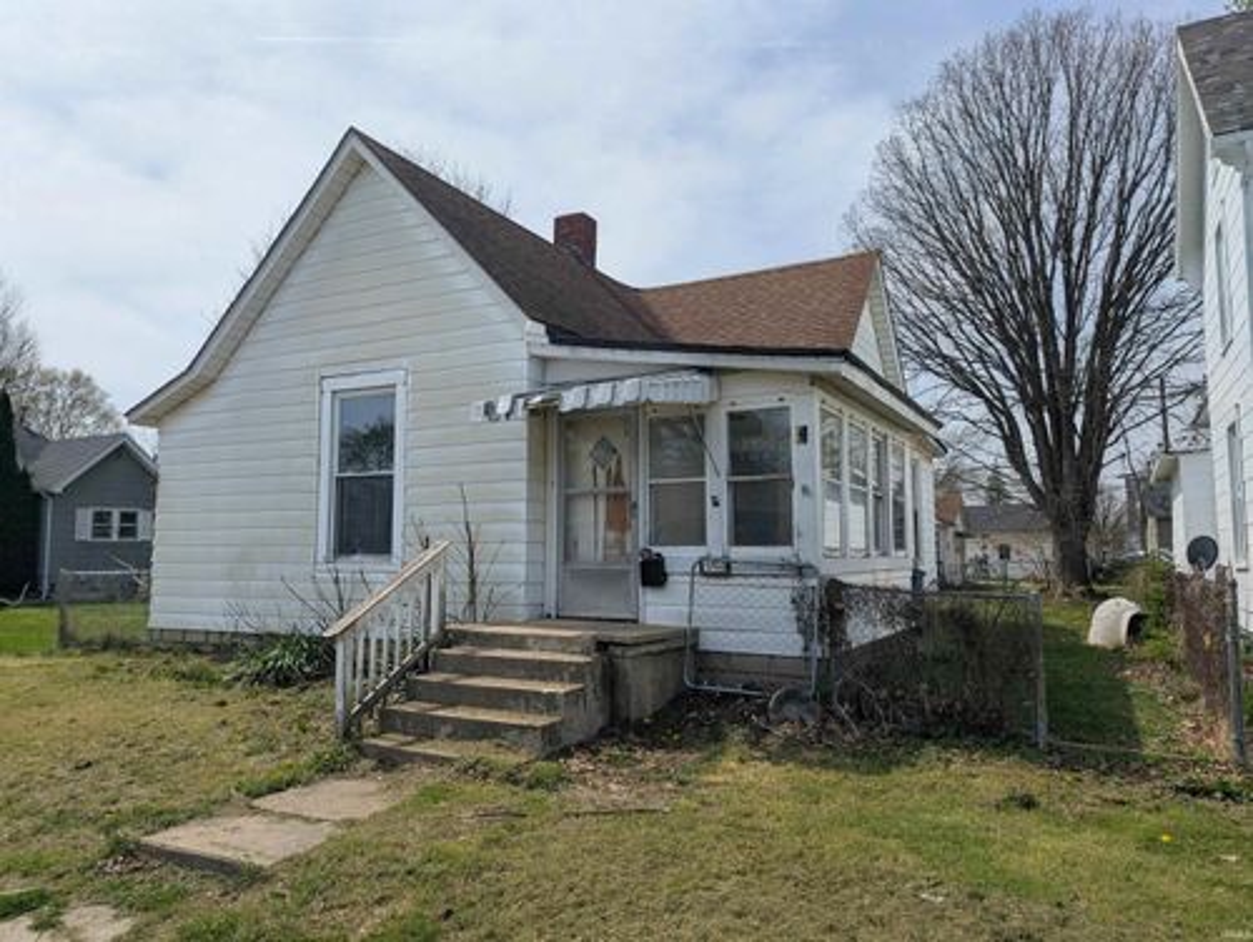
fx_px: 870
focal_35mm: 24
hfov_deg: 71.5
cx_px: 626
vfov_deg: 56.9
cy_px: 471
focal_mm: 6.81
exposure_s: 1/2695
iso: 46
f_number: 1.85
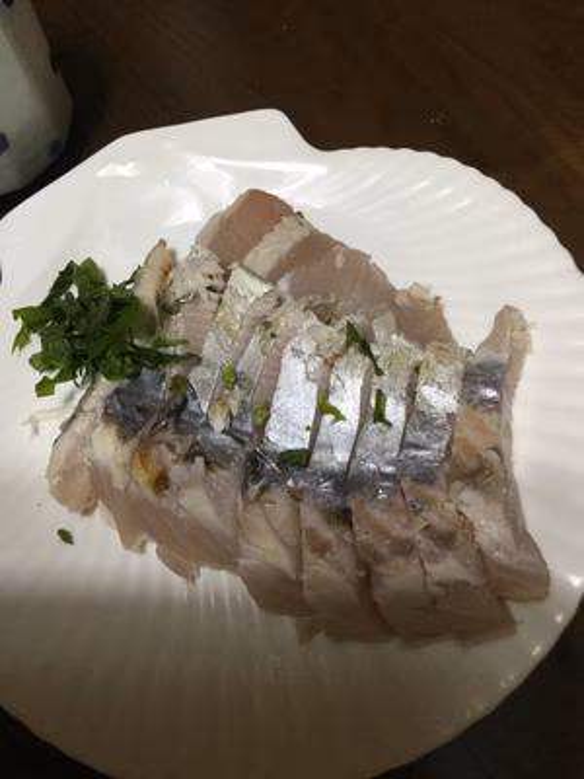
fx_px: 697
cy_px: 390
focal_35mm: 31
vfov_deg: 58.4
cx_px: 292
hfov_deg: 45.4
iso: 80
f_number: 2.4
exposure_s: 1/30
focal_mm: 3.3
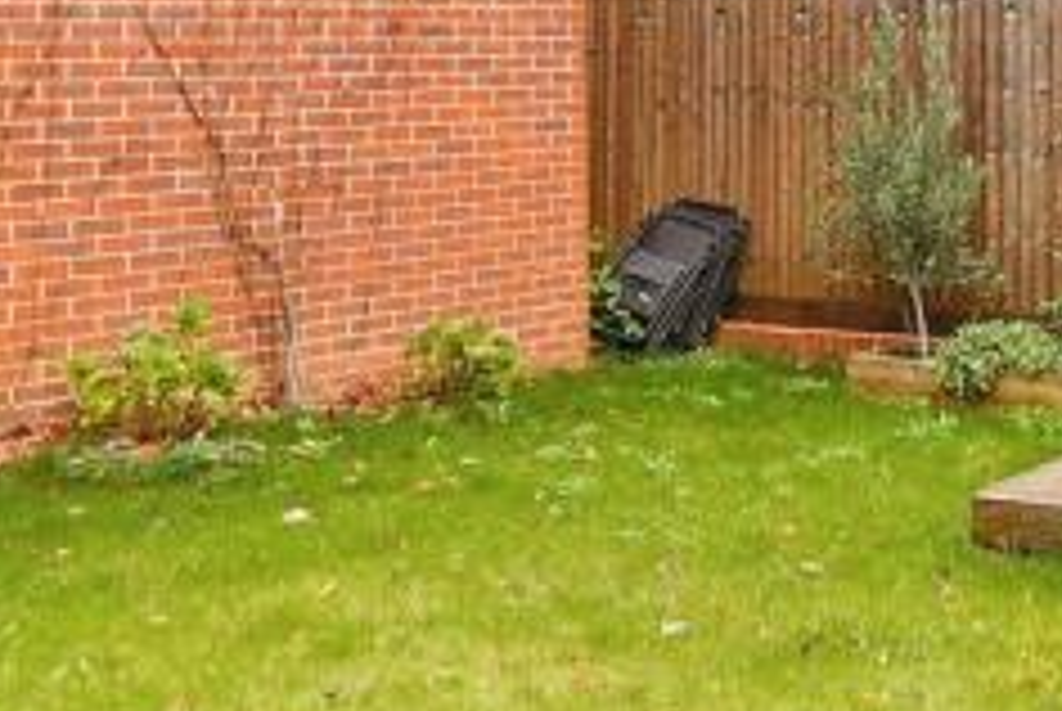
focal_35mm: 65
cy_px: -2
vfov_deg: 20.3
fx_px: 1920
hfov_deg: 28.3
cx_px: 1148
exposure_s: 1/200
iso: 320
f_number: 8
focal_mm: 10
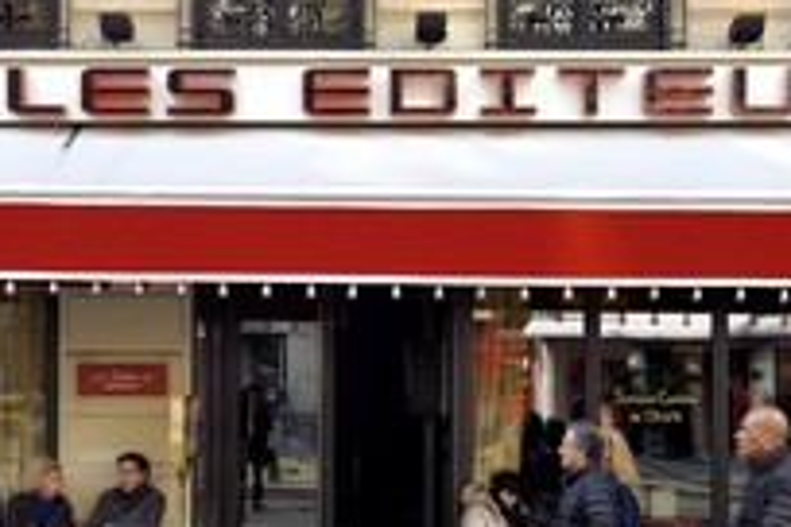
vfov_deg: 19.4
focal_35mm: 70
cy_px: 349
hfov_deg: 28.8
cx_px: 399
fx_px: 1538
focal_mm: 34
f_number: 7.1
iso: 200
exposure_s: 1/400
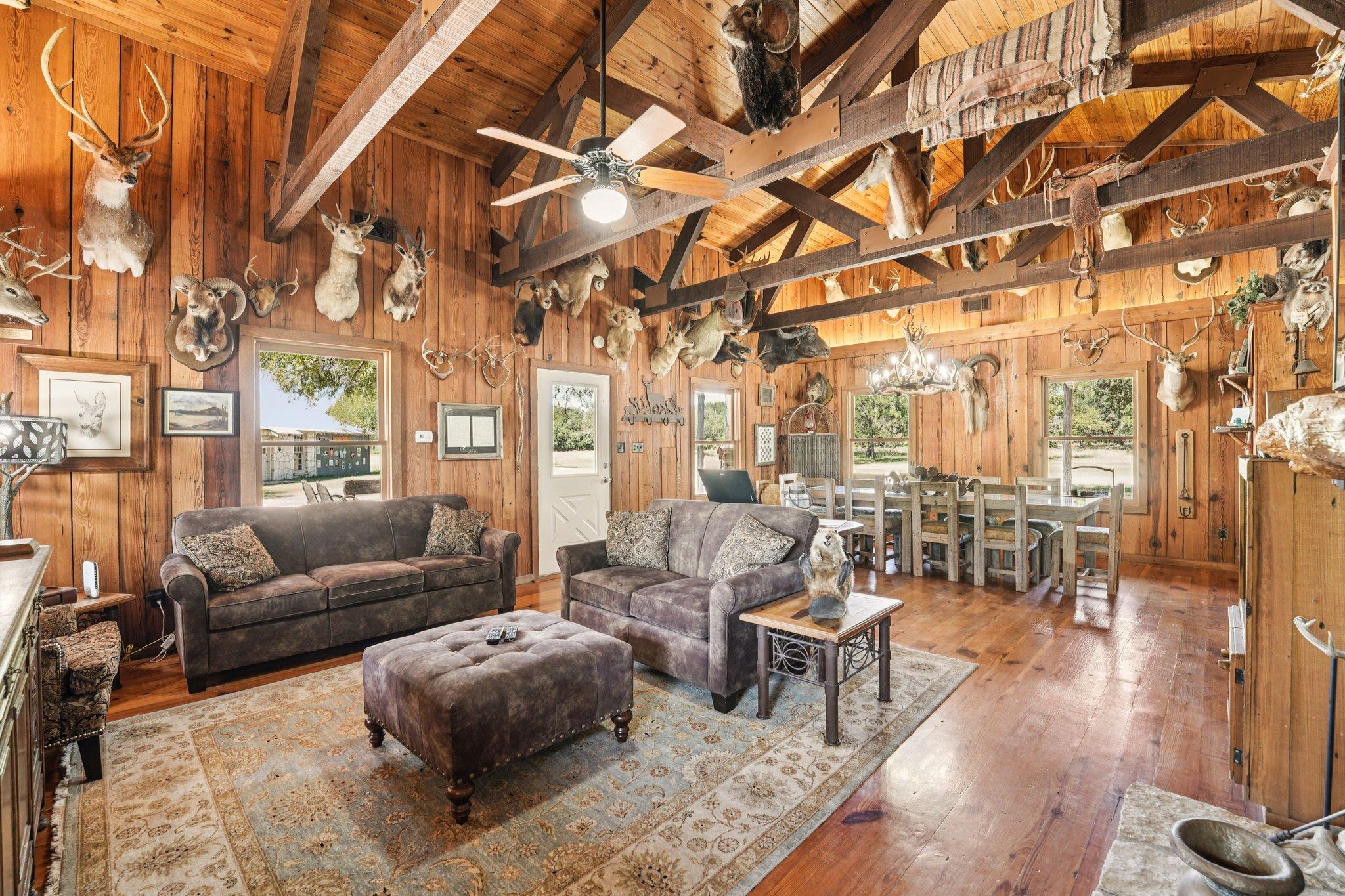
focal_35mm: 14
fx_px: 523
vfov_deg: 81.2
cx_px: 672
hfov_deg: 104.3
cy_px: 448
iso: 400
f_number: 8
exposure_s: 1/8
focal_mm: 14
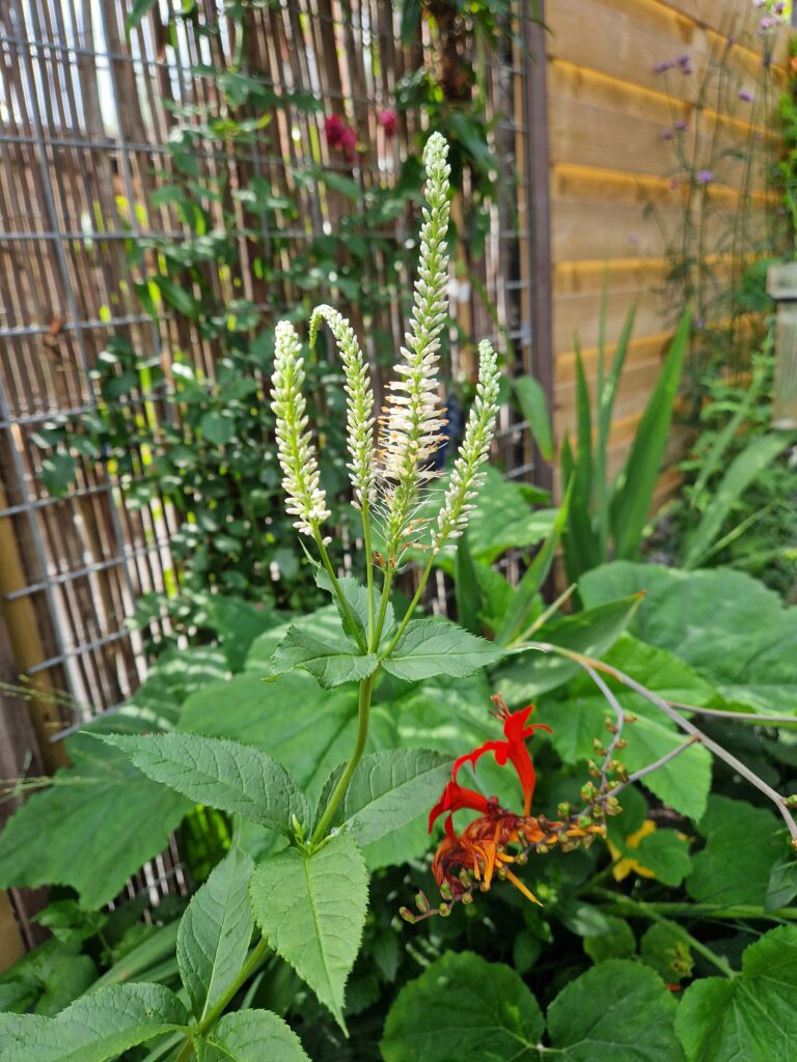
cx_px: 398
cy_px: 531
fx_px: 706
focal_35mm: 23
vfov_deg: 73.9
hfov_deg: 58.9
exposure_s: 1/232
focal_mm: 5.4
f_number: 1.8
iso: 50
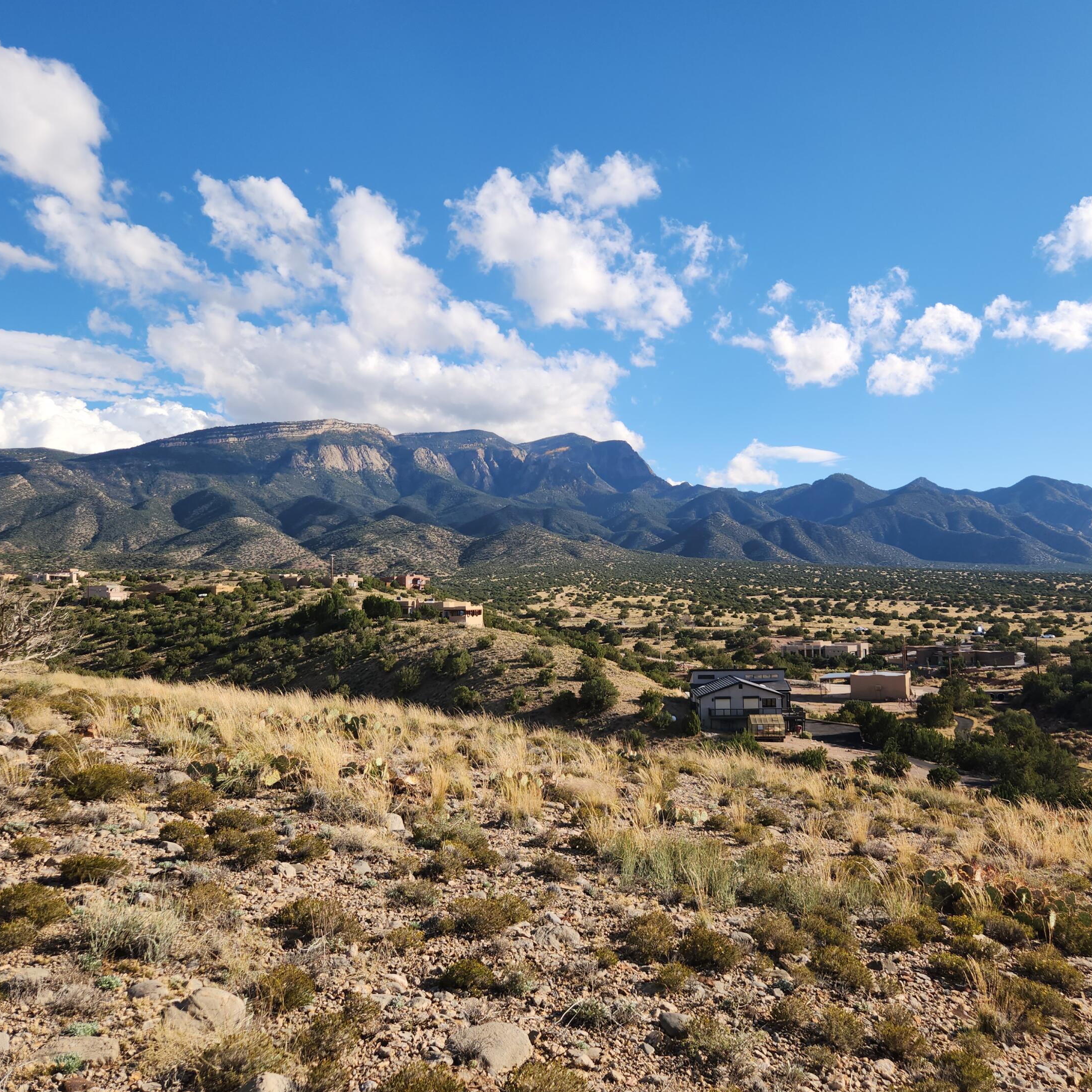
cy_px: 538
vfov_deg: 57.3
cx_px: 637
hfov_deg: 57.0
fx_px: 999
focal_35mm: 28
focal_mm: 5.4
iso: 20
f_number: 1.8
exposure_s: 1/1414
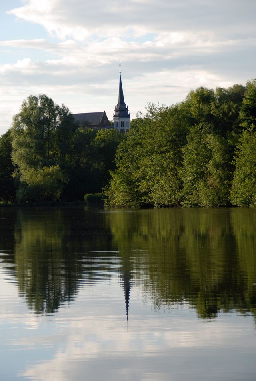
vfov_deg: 14.8
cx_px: 128
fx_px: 1464
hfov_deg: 10.0
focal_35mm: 138
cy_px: 190
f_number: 6.3
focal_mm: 92
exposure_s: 1/200
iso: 100
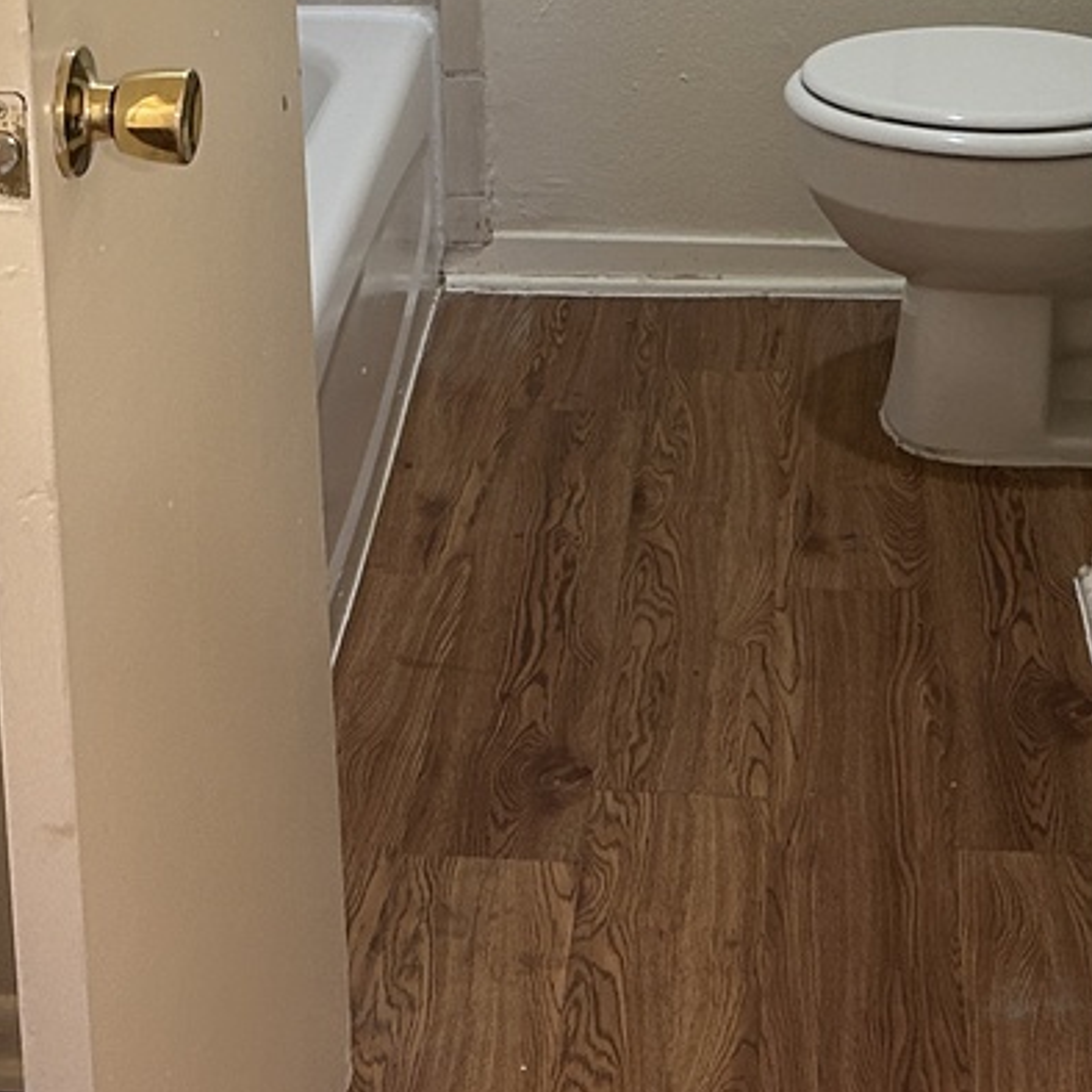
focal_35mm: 84
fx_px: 2998
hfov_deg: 20.6
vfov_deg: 19.5
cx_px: 419
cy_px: -188
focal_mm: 5.7
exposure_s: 1/60
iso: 160
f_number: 1.5
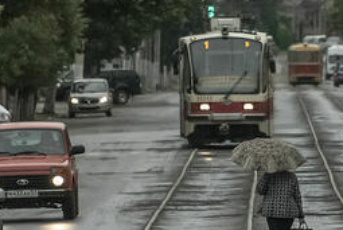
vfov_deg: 1.3
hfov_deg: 1.9
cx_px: 269
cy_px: 78
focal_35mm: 1058
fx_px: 10098
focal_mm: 300
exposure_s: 1/400
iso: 1000
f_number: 8
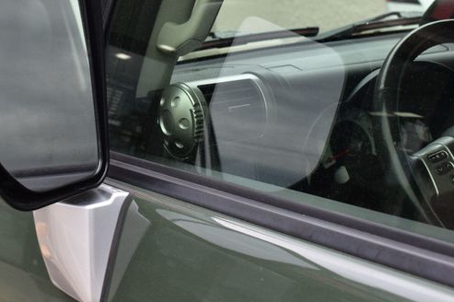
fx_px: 933
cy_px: 121
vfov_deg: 18.4
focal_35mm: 74
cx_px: 191
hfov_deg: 27.3
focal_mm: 38
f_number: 9
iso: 400
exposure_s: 1/160
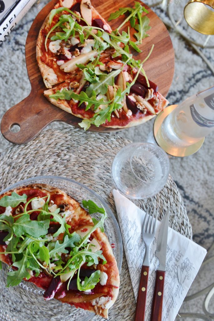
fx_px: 445
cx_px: 107
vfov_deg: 39.6
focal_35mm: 50
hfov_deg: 27.0
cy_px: 160
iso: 2500
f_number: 5.6
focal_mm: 50
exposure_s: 1/20
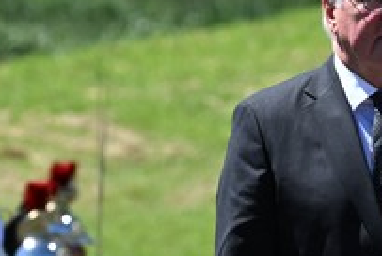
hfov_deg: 2.3
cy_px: 315
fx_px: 9511
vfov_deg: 1.5
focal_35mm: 895
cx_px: 367
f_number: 4.8
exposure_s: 1/3200
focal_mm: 130
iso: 640
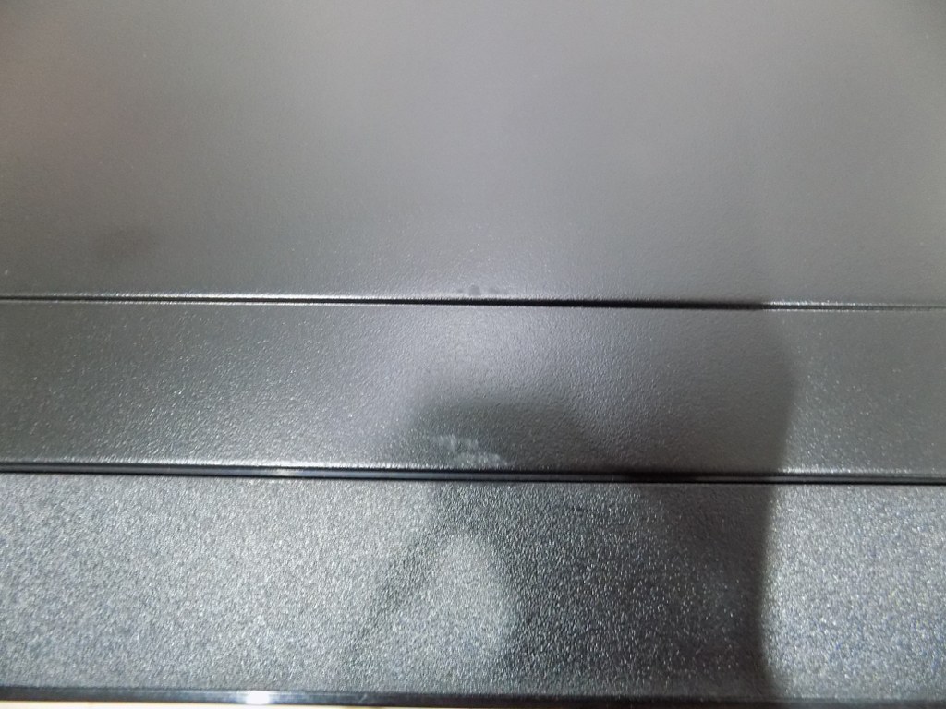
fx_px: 629
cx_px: 473
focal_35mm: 23
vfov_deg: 58.9
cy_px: 354
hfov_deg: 73.9
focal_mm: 4
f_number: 3.1
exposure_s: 1/13
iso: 400
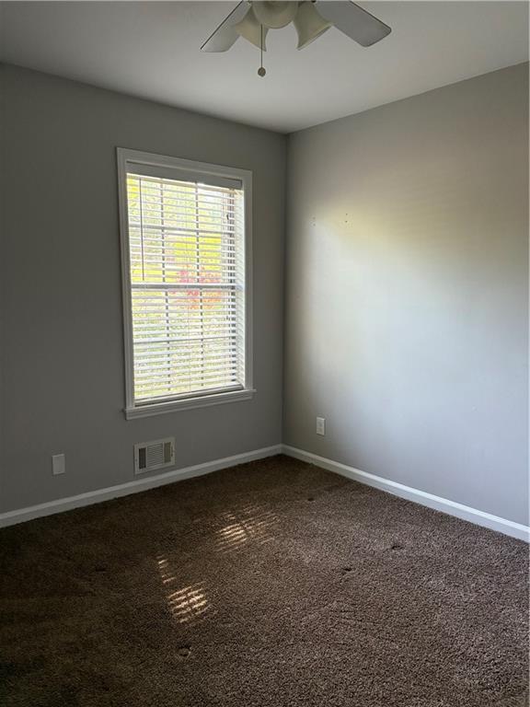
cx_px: 265
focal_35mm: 26
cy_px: 354
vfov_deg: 67.3
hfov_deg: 53.1
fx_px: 531
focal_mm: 5.96
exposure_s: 1/60
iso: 250
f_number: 1.6
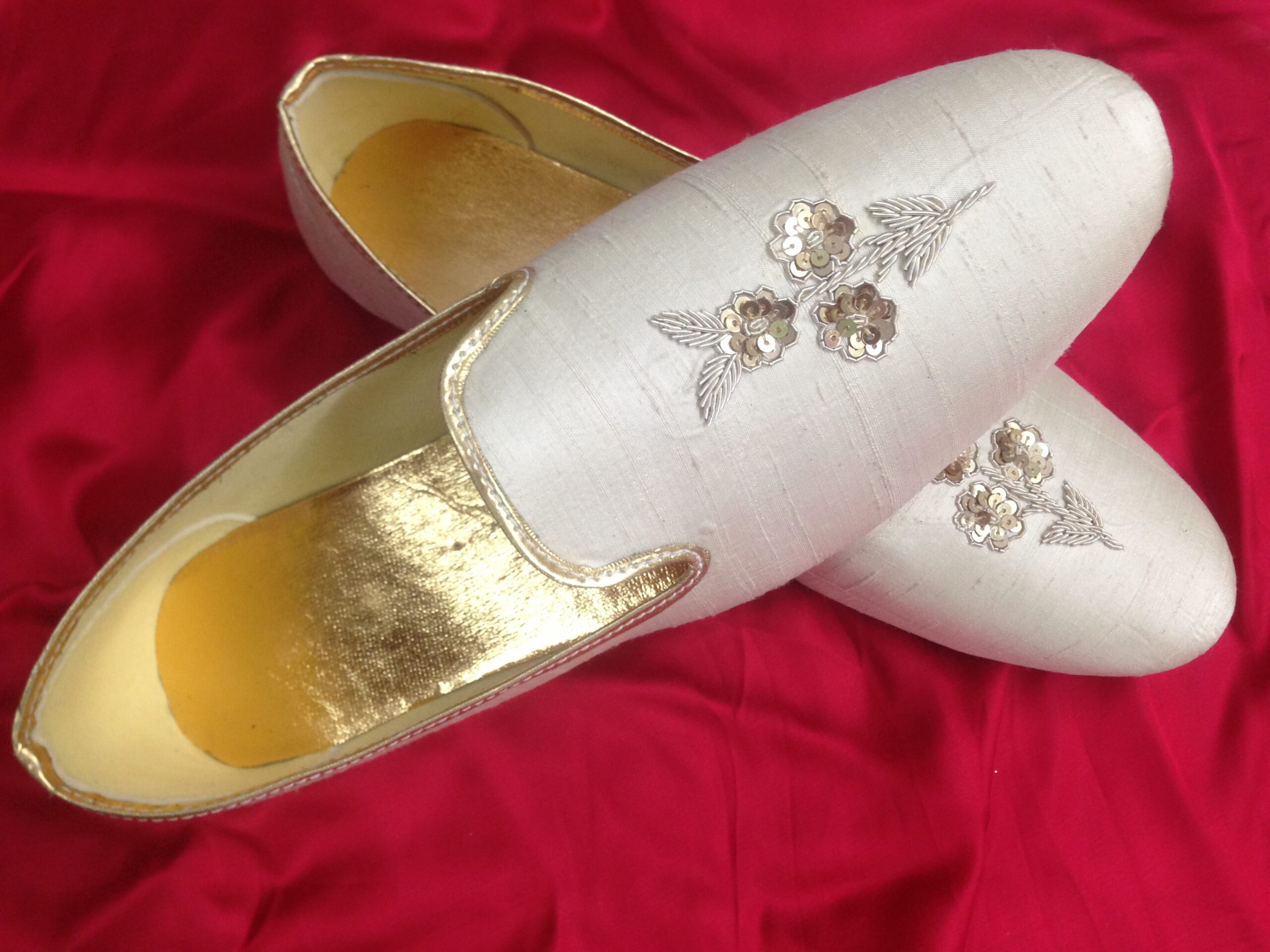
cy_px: 476
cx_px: 635
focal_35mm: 33
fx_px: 1211
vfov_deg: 42.9
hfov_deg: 55.4
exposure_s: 1/20
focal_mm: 4.12
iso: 80
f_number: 2.4
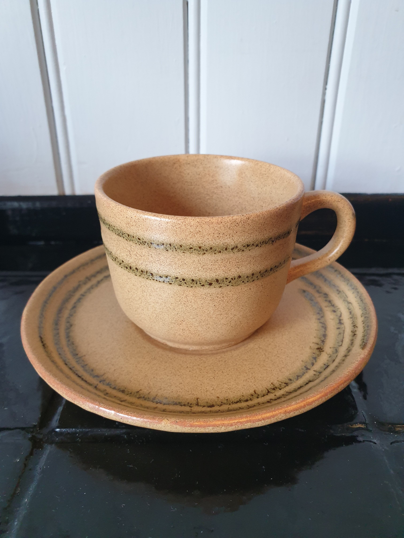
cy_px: 269
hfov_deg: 53.1
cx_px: 202
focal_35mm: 26
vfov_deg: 67.3
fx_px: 405
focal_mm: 4.3
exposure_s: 1/50
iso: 320
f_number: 2.4
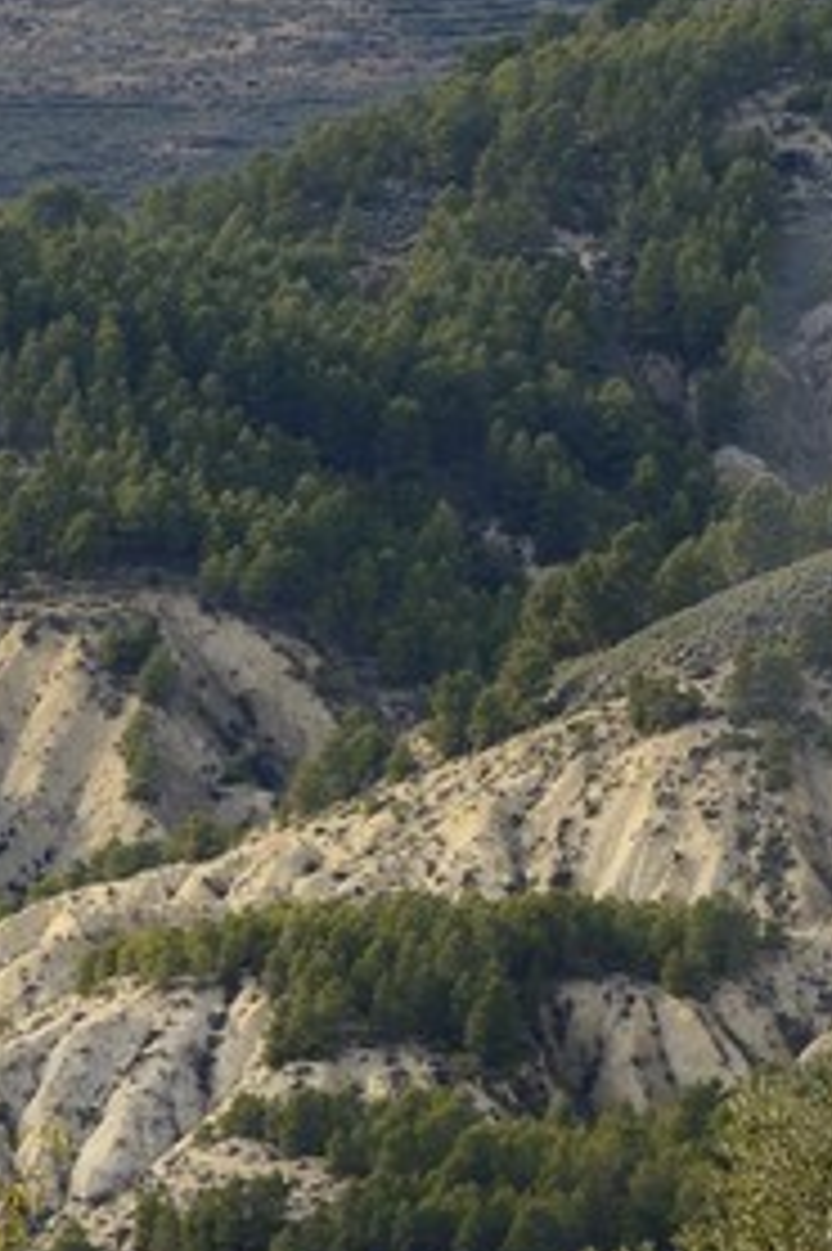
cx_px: 2089
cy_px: 742
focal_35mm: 403
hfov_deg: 3.4
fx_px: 13987
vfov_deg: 5.1
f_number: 9
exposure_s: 1/250
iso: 200
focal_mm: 70
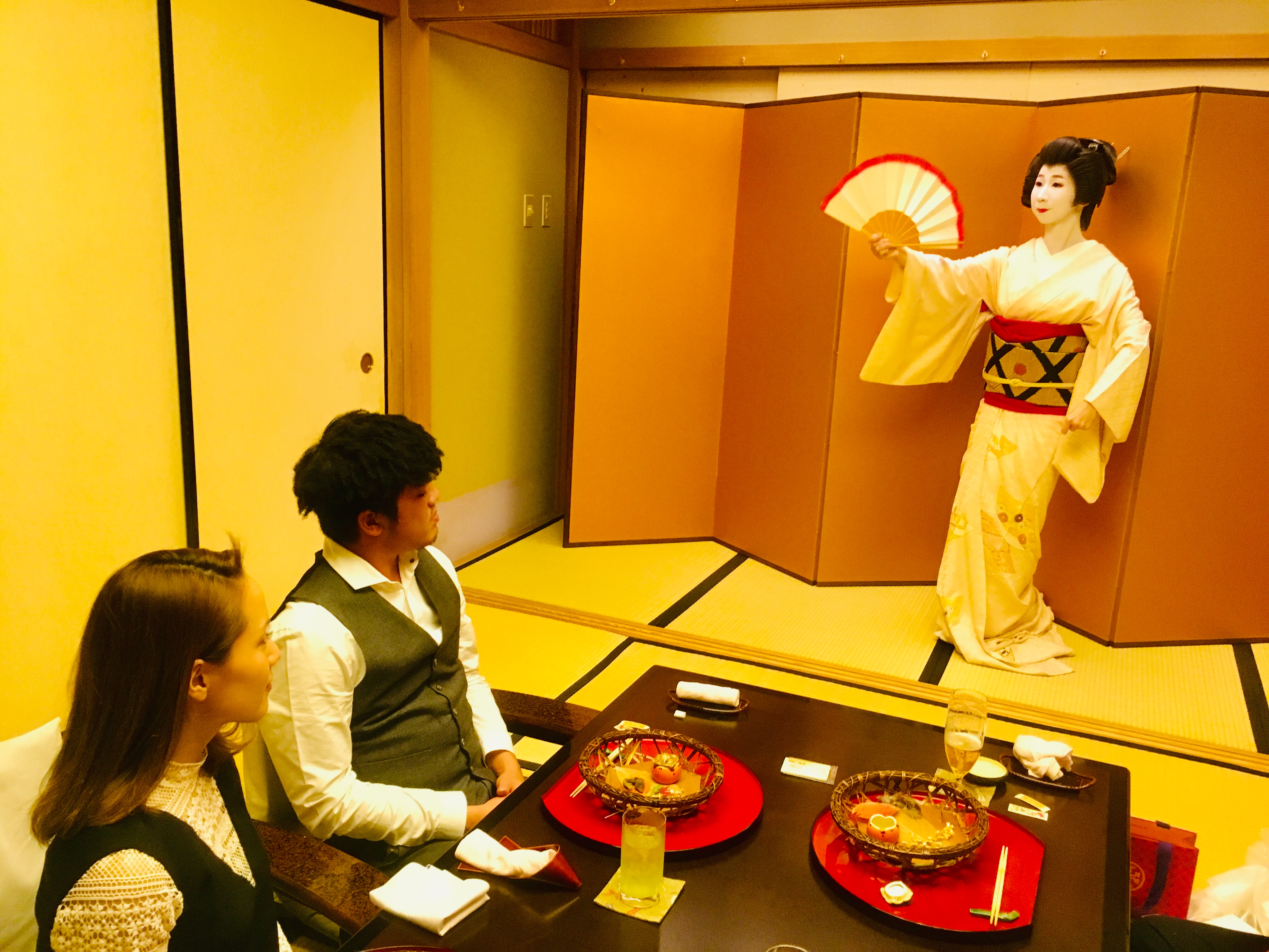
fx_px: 1063
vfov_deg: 48.2
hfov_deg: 61.7
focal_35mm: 29
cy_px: 476
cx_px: 634
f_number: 2.2
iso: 200
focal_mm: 4.15
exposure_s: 1/30
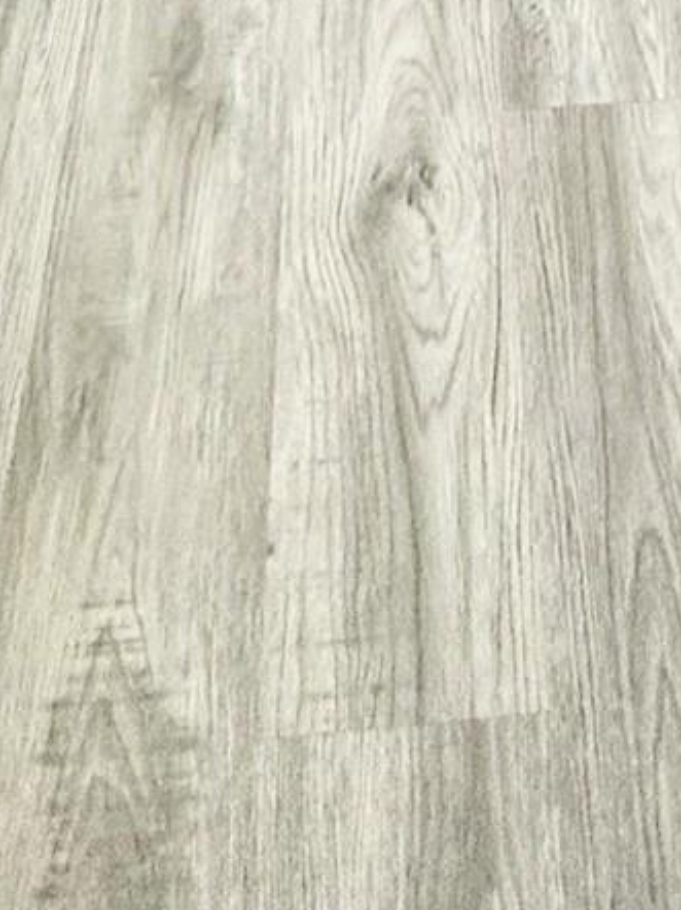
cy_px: -1365
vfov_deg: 14.4
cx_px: 477
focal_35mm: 73
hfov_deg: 20.0
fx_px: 1917
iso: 250
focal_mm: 2.22
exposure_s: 1/120
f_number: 2.2
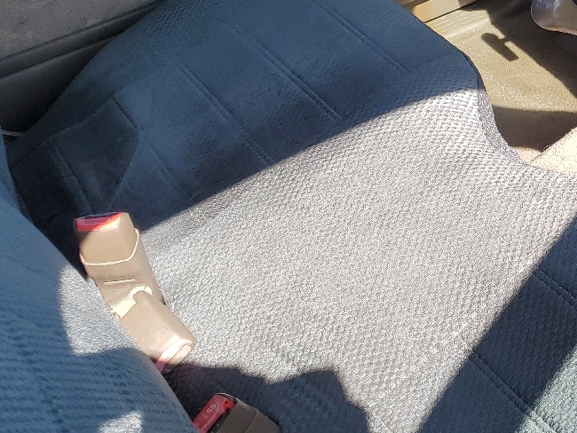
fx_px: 1067
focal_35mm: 64
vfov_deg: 22.8
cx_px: 691
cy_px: 116
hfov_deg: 26.8
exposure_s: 1/833
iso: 50
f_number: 1.5
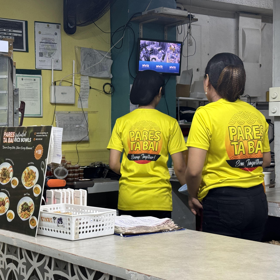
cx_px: 89
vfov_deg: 26.1
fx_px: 604
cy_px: 143
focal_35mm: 66
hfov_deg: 25.9
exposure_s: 1/60
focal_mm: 6.86
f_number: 1.78
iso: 125
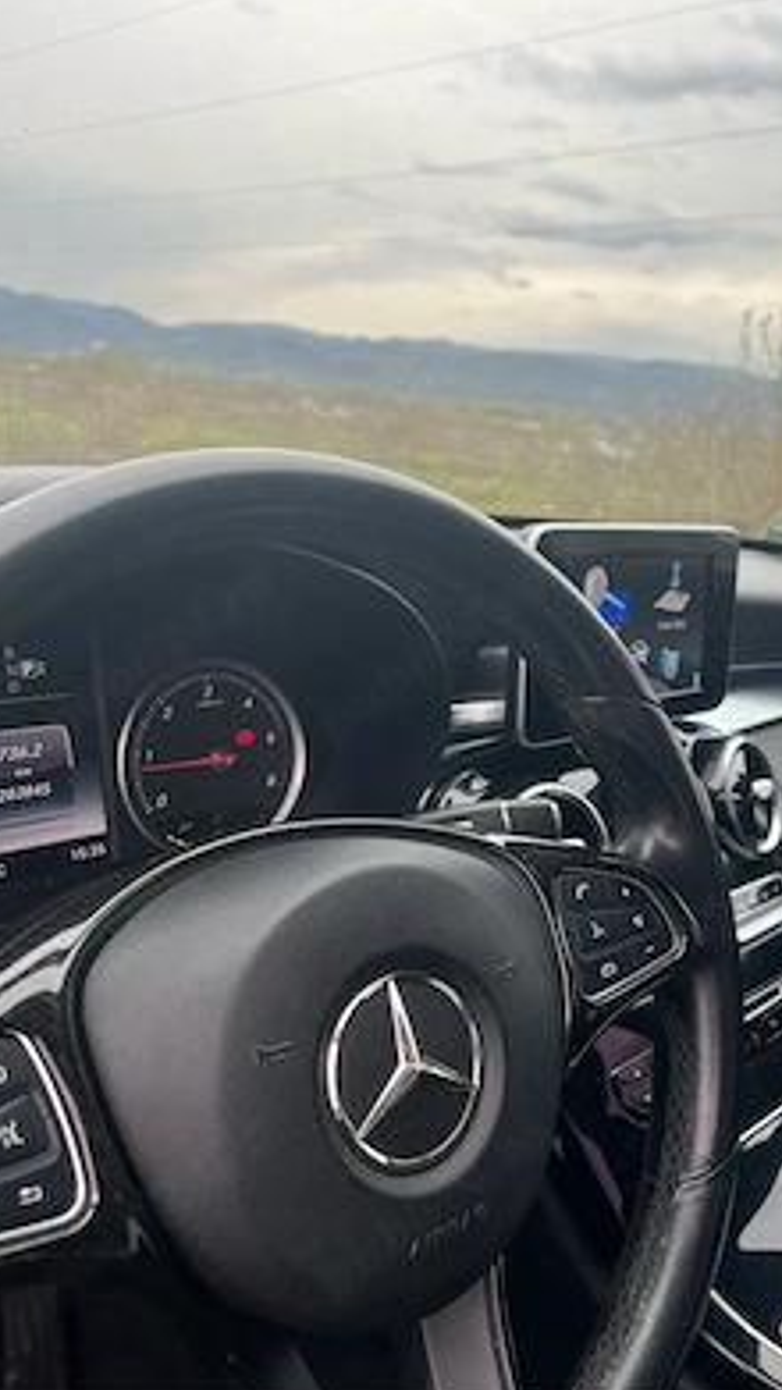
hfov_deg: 39.8
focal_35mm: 29
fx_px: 1069
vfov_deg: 66.1
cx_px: 505
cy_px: 697
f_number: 1.6
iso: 50
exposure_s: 1/413
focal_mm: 5.1
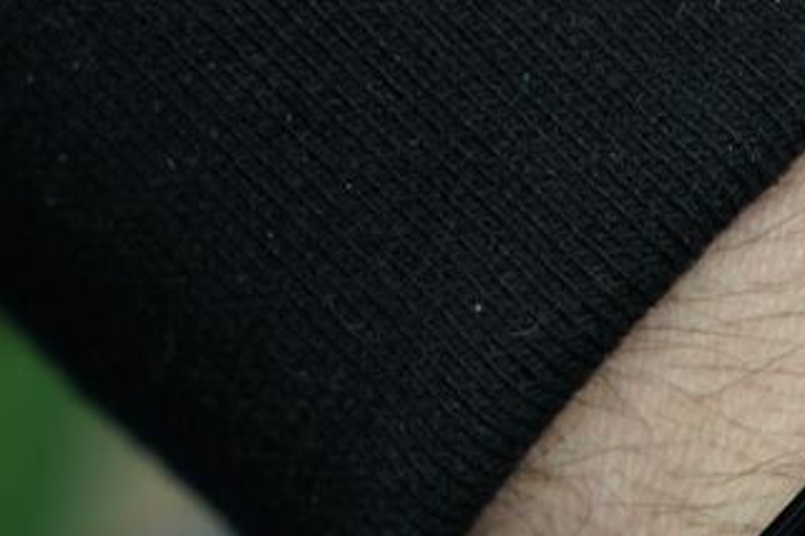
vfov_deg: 7.5
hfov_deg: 11.3
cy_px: 687
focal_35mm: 181
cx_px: 757
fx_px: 4045
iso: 400
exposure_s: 1/125
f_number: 5
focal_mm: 70
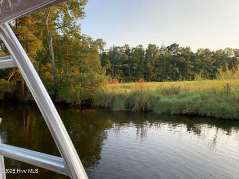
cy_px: 90
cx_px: 120
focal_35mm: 26
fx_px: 180
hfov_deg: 67.3
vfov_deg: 53.1
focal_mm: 4.25
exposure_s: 1/226
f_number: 1.8
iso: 25
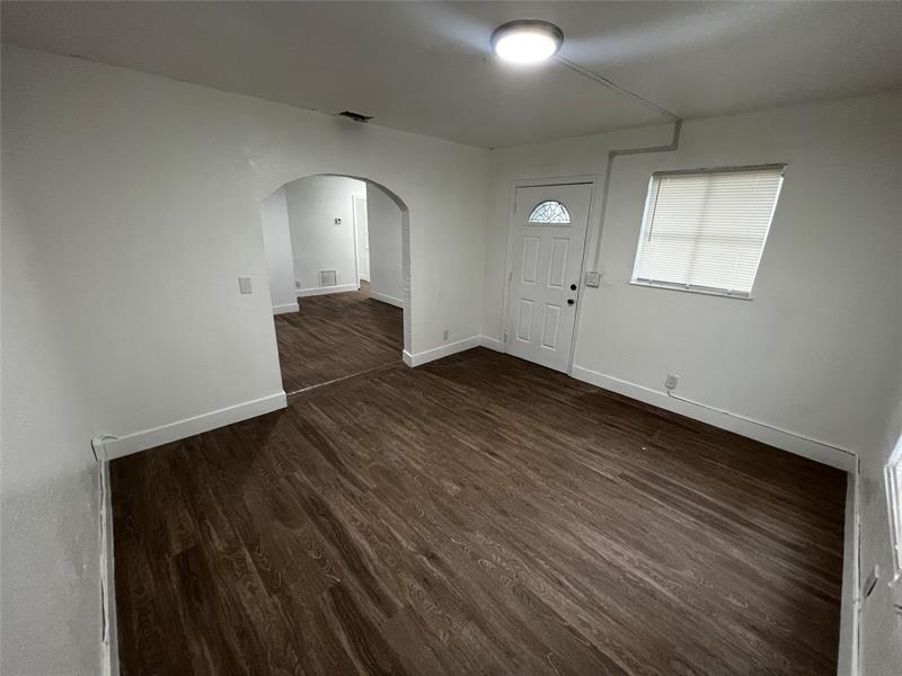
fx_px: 339
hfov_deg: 106.2
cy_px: 338
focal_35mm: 13
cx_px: 451
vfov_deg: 89.9
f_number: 1.8
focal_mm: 1.57
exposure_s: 1/60
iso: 160
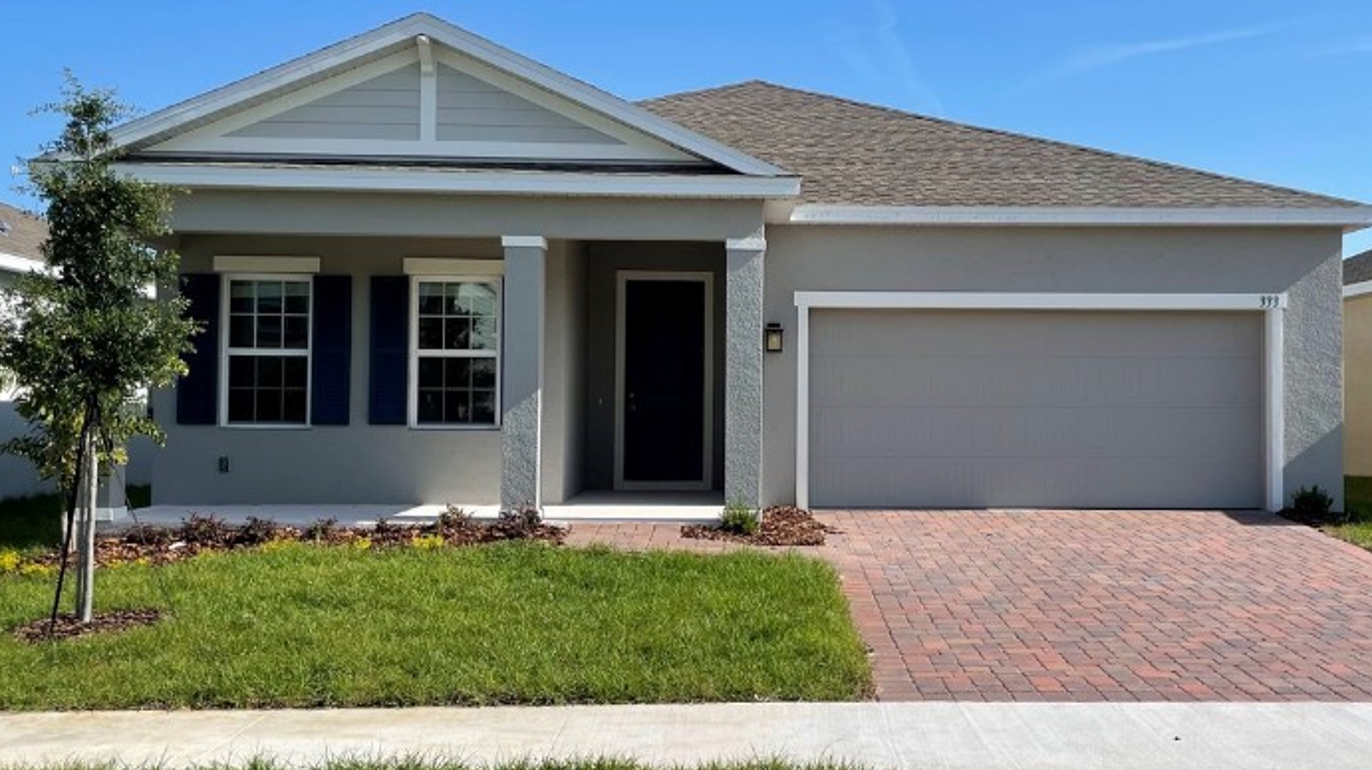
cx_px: 802
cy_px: 379
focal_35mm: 42
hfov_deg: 48.2
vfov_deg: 28.3
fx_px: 1527
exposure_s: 1/4292
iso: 32
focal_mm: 4.2
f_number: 1.6
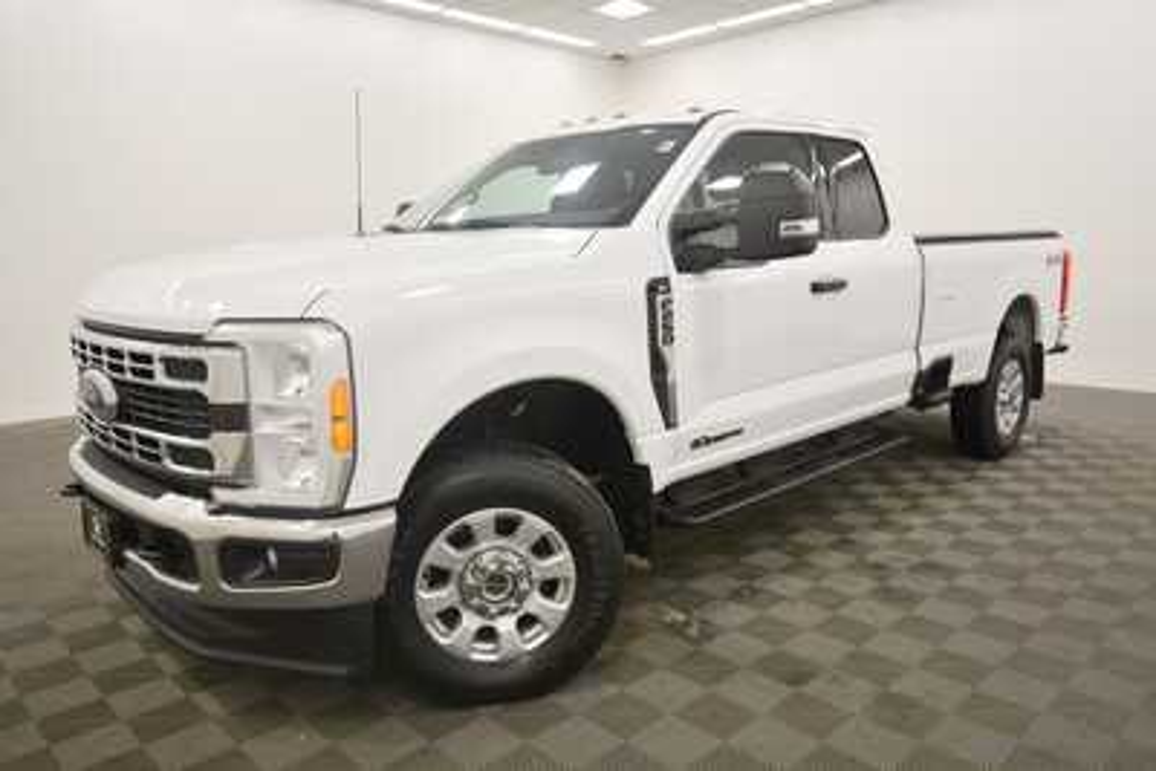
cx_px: 578
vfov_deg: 51.3
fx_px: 803
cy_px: 386
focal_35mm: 25
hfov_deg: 71.5
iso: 800
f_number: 5.3
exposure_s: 1/200
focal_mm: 17
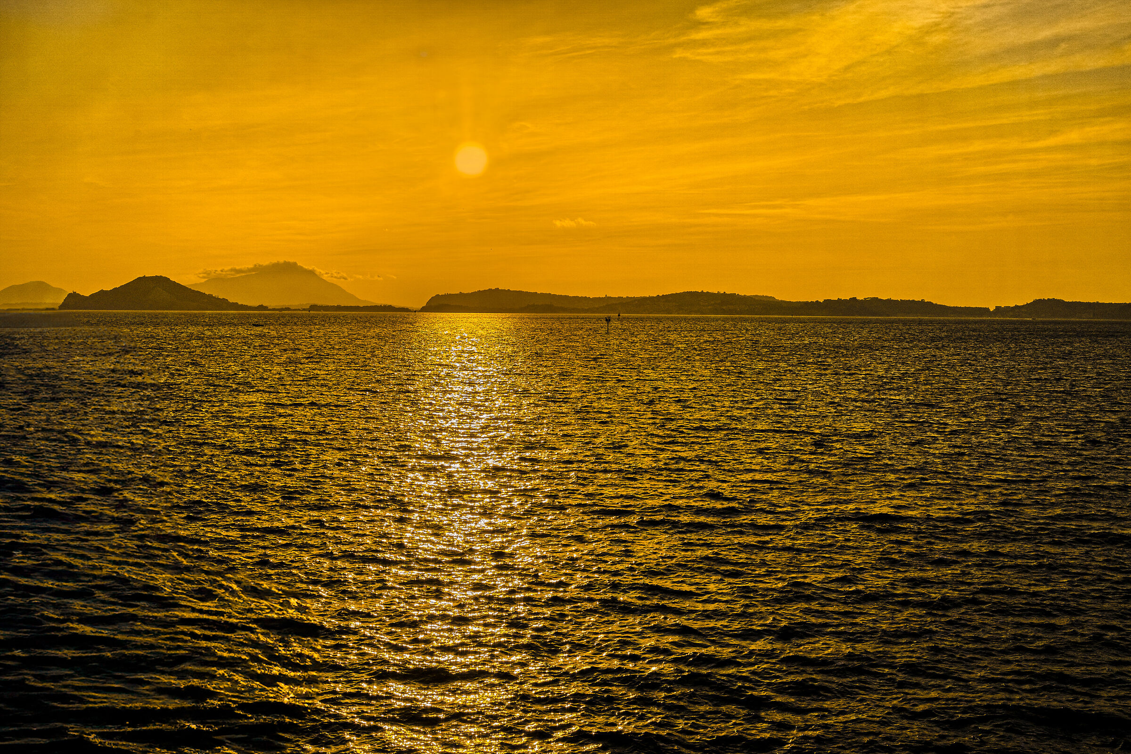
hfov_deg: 43.6
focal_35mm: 45
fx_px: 1414
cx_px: 566
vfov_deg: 29.9
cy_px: 377
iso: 100
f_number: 10
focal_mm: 30
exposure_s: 1/2000
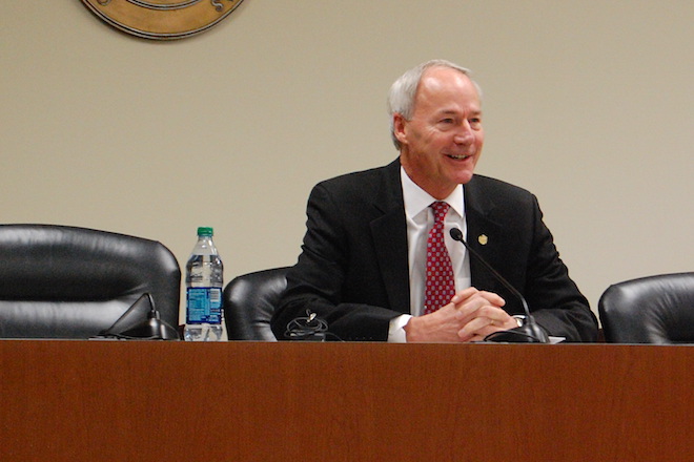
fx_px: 1590
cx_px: 347
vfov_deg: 16.6
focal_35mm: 82
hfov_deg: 24.6
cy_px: 231
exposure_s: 1/80
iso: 1600
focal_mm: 55
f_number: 5.6
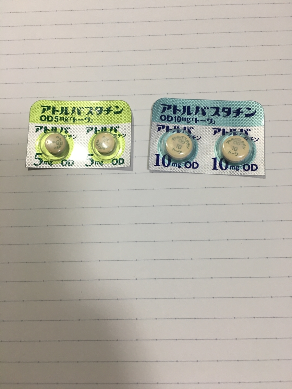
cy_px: 194
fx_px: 326
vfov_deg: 61.7
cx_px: 146
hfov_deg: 48.2
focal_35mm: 29
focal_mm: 4.15
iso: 25
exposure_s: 1/33
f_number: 2.2
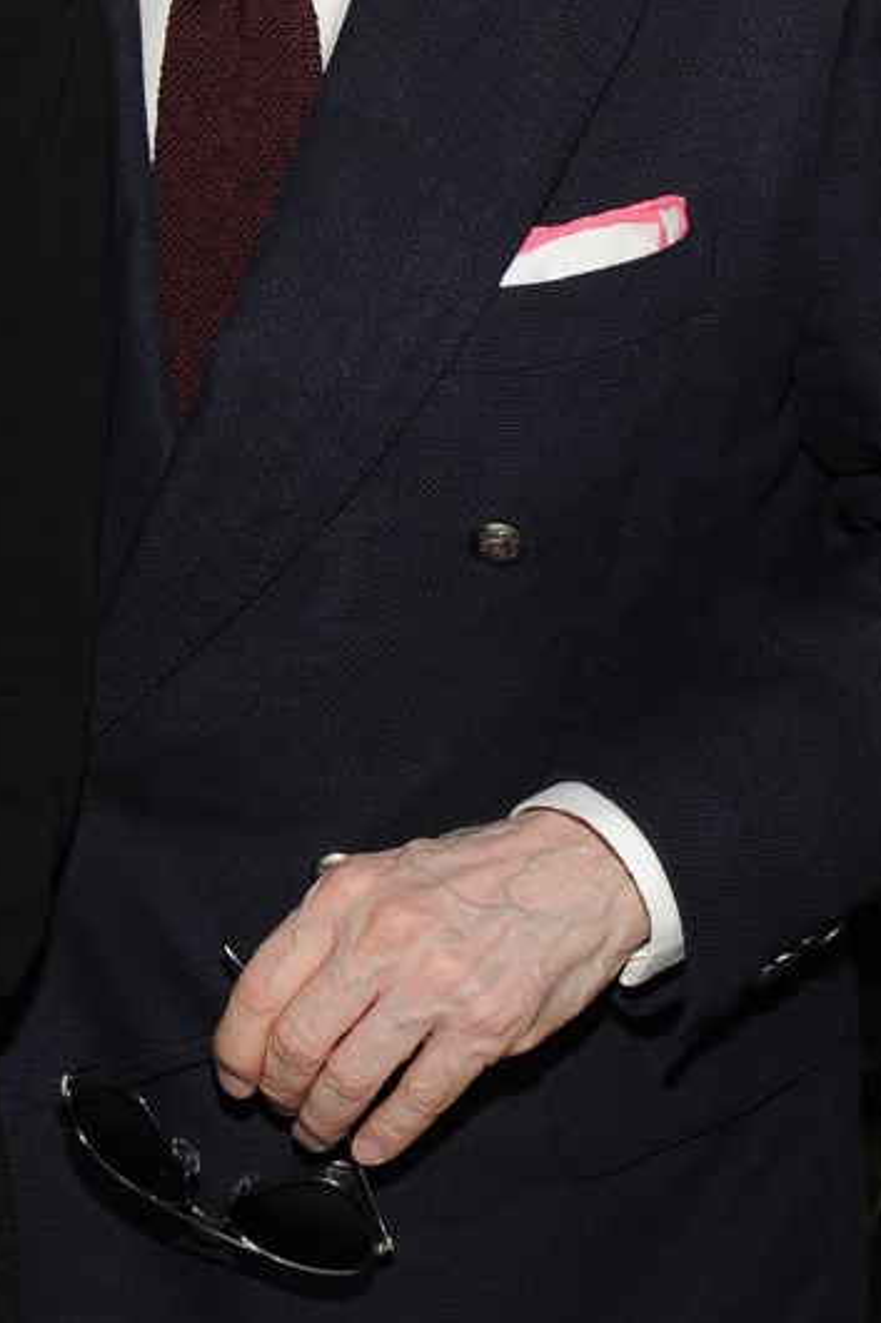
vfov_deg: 17.1
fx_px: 4371
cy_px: 396
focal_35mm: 119
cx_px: -50
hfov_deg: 11.4
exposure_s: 1/100
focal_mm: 42
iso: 400
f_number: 4.5
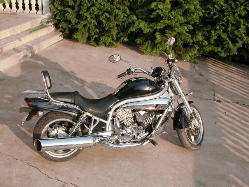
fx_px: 324
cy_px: 94
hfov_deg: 42.1
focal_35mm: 45
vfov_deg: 32.2
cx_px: 124
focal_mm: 11.6
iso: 100
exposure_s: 1/223
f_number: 5.3
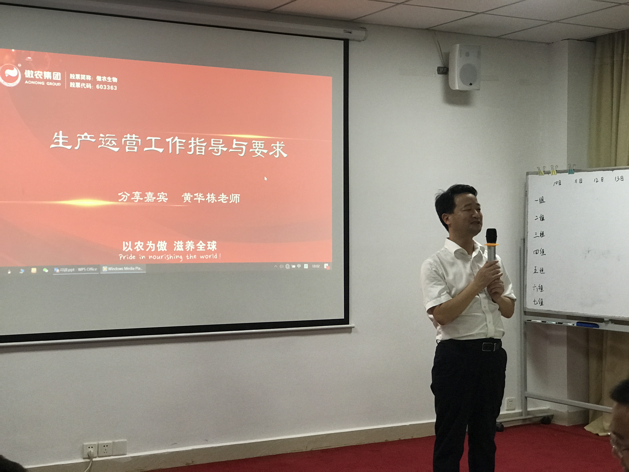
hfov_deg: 33.8
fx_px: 1036
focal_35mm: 57
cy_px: 236
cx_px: 314
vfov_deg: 25.7
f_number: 2.8
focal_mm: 6.6
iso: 160
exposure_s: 1/50
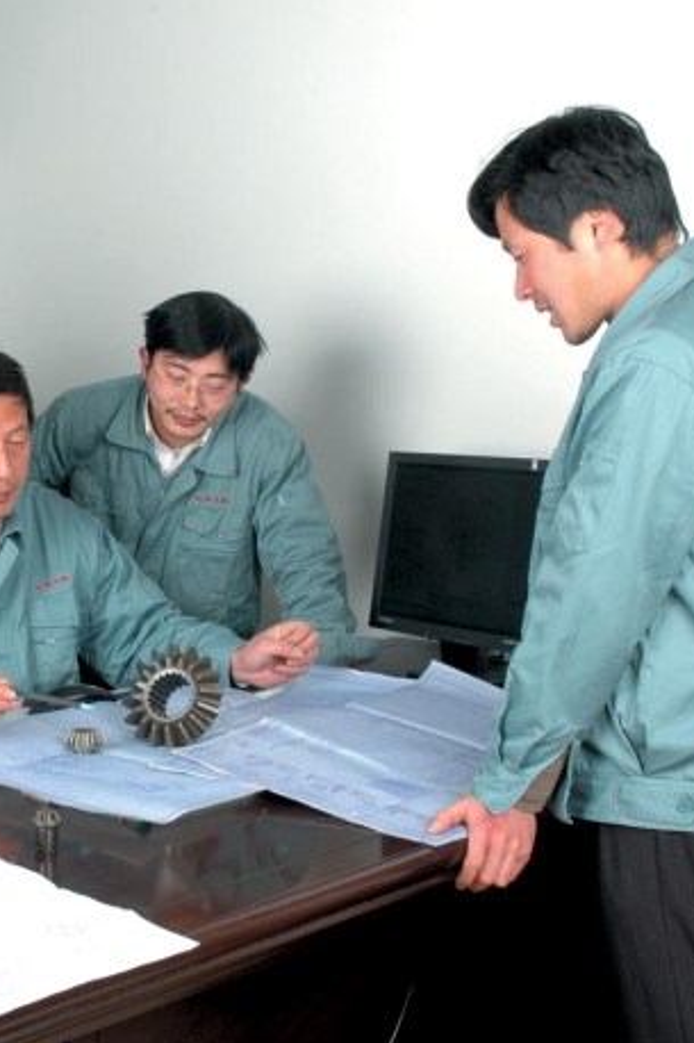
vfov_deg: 36.3
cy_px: 520
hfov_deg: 24.1
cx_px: 105
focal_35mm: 55
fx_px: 1591
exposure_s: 1/320
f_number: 13
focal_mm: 24
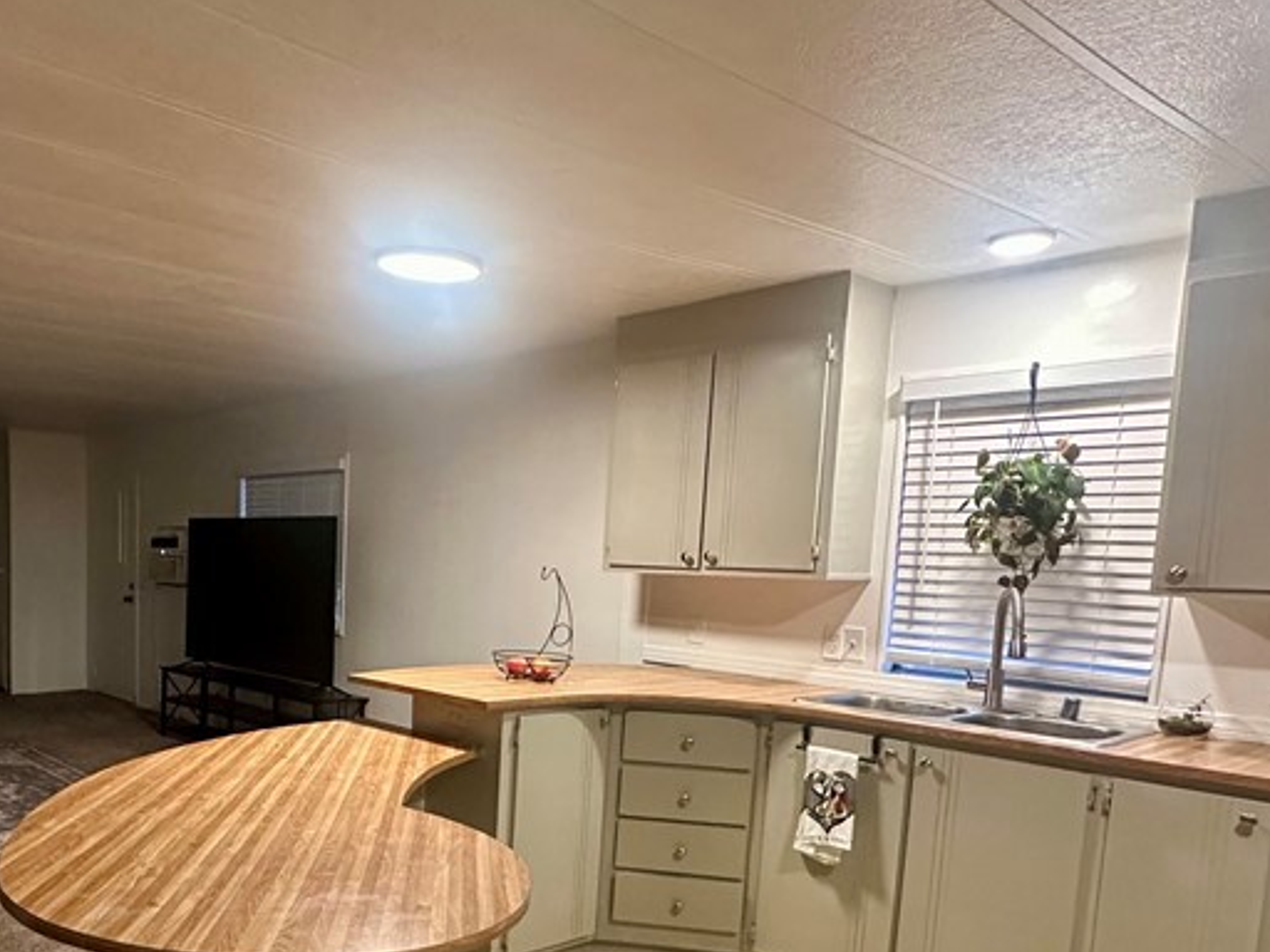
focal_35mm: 28
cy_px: 662
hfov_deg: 60.4
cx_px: 335
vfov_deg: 48.6
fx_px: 1027
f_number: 2.2
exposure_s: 1/60
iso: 640
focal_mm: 2.22
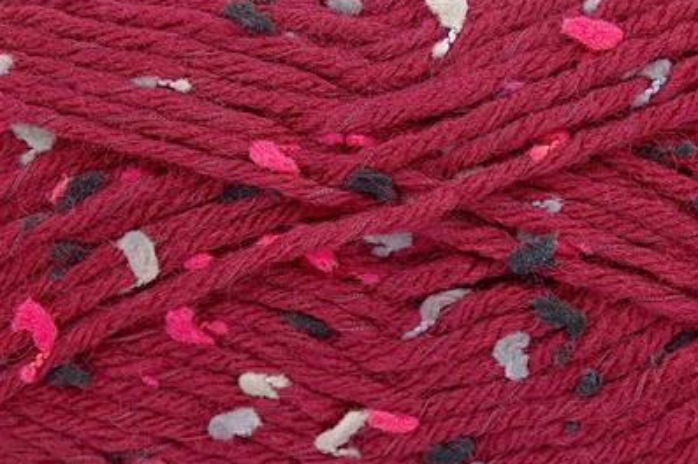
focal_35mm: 88
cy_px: 228
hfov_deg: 23.1
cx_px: 350
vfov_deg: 15.5
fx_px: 1705
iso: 100
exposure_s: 1/10.6
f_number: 2.9
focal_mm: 17.25
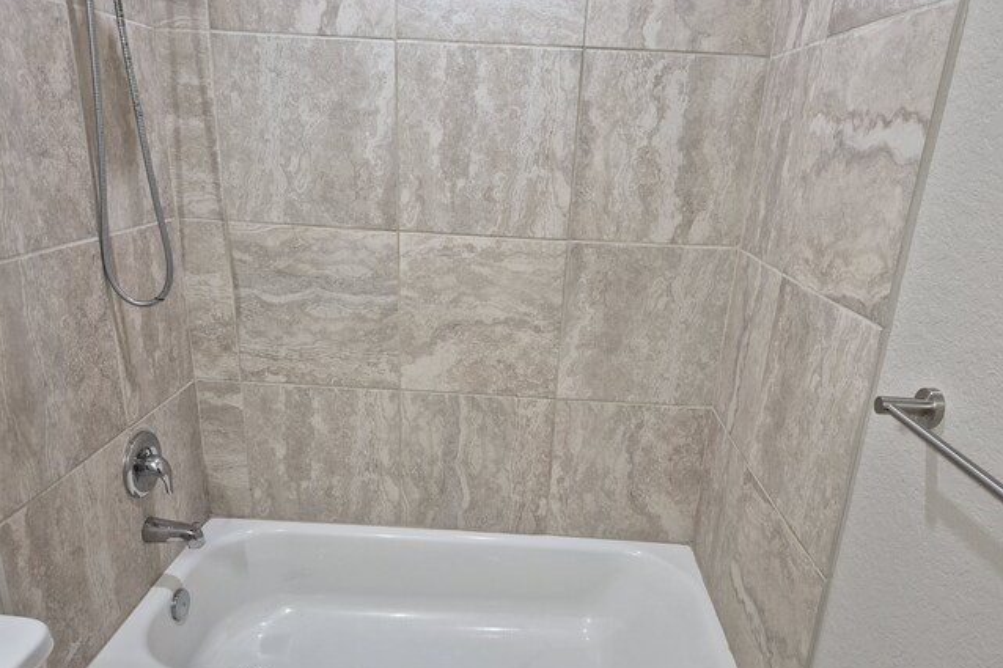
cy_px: 376
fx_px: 668
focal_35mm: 24
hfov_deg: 73.8
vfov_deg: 53.0
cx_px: 502
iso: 200
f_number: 1.8
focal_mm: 5.4
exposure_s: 1/120
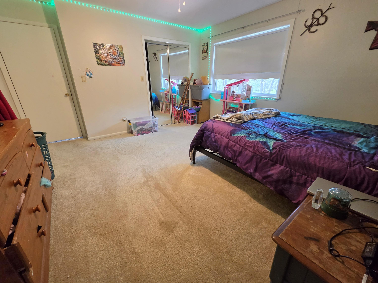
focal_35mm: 13
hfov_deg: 106.2
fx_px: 142
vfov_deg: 89.9
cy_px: 142
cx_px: 189
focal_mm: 2.2
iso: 400
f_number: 2.2
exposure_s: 1/120
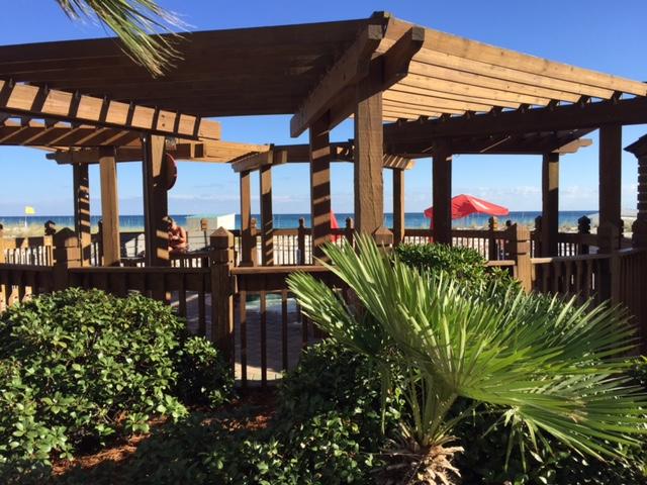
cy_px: 242
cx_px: 324
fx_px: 542
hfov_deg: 61.7
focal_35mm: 29
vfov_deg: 48.2
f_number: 2.2
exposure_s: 1/1464
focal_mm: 4.15
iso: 32
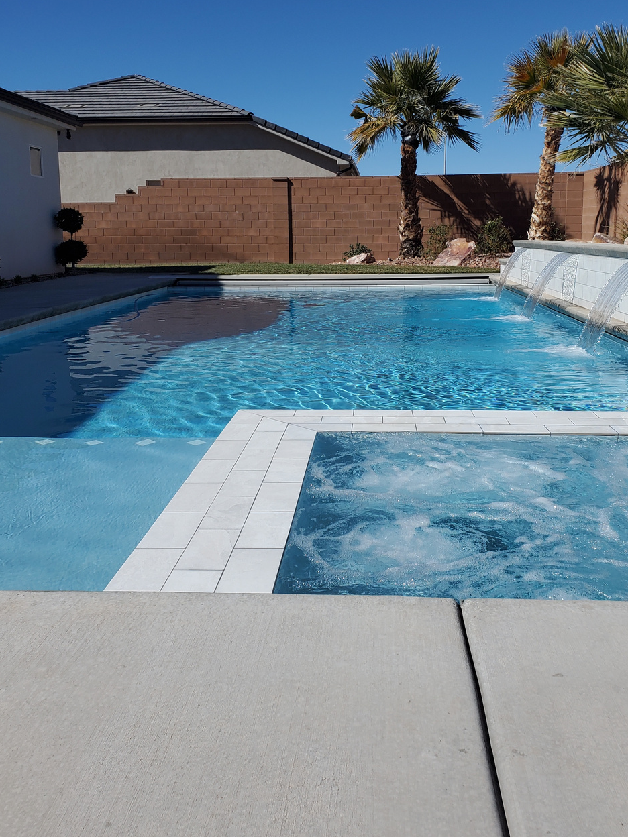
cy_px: 345
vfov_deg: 56.5
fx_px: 774
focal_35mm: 32
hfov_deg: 44.1
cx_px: 342
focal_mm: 4.3
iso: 50
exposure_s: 1/3266
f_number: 2.4
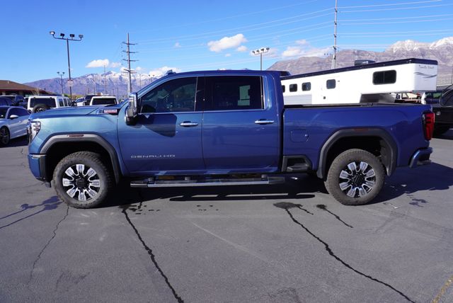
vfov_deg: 53.2
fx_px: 302
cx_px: 226
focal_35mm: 24
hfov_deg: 73.7
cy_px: 152
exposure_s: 1/160
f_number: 10
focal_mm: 16
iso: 100
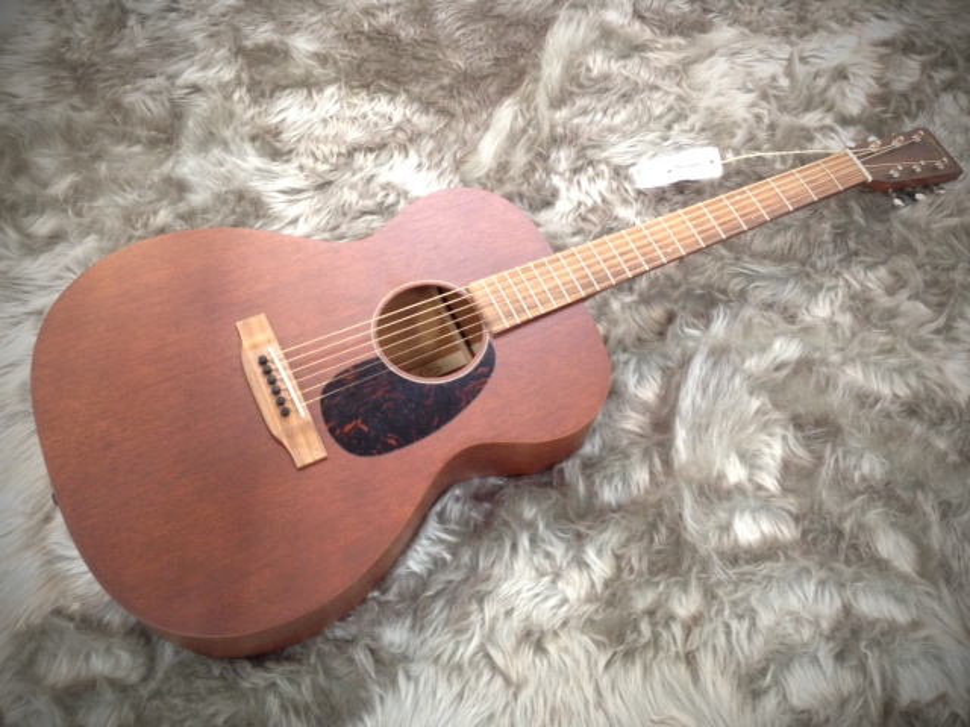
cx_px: 485
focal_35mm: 33
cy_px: 364
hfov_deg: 55.4
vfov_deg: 42.9
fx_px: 925
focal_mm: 4.13
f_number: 2.4
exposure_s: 1/20
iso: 200
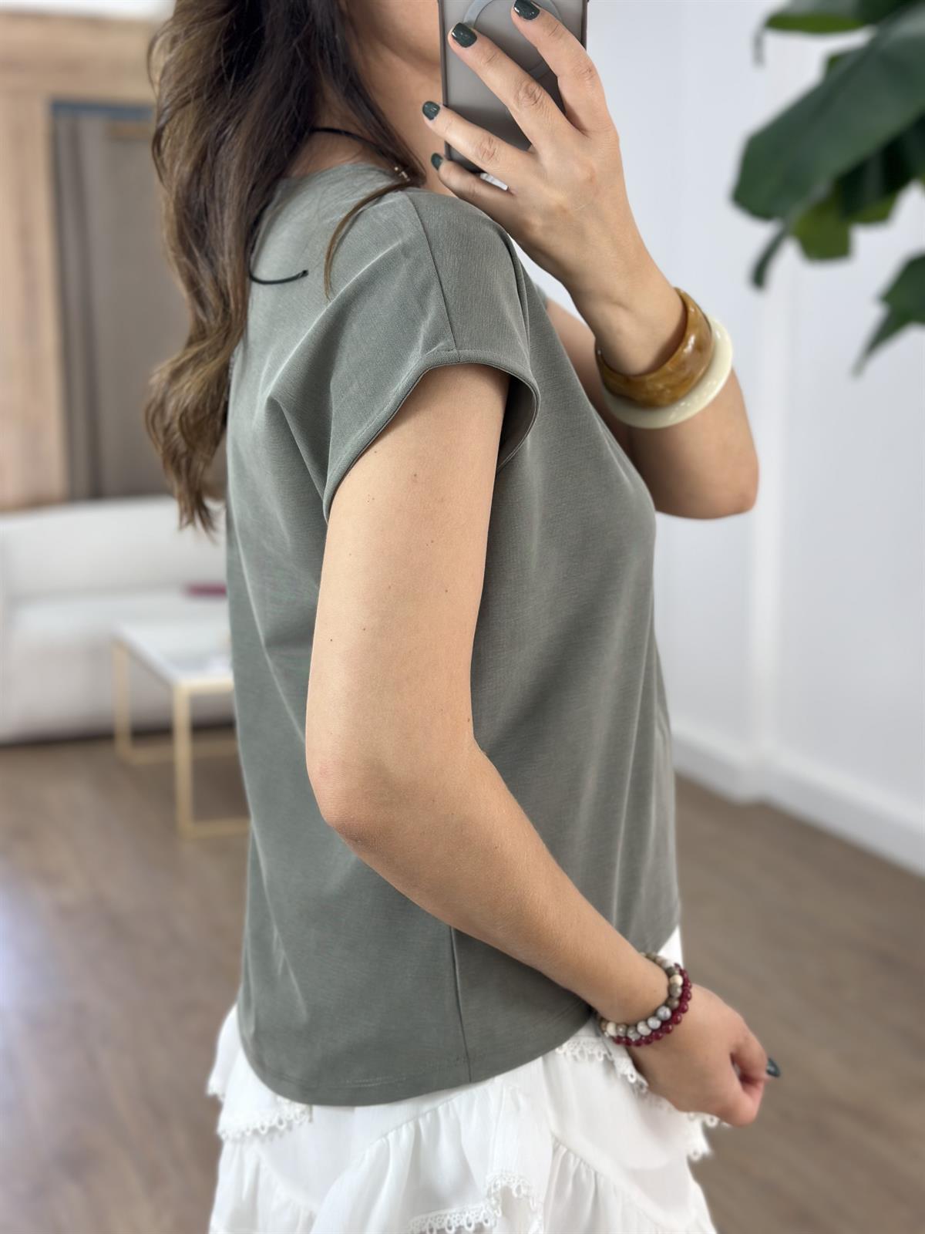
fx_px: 1710
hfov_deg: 30.3
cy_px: 617
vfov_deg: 39.7
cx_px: 462
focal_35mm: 48
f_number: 1.78
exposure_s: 1/133
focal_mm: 6.86
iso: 80
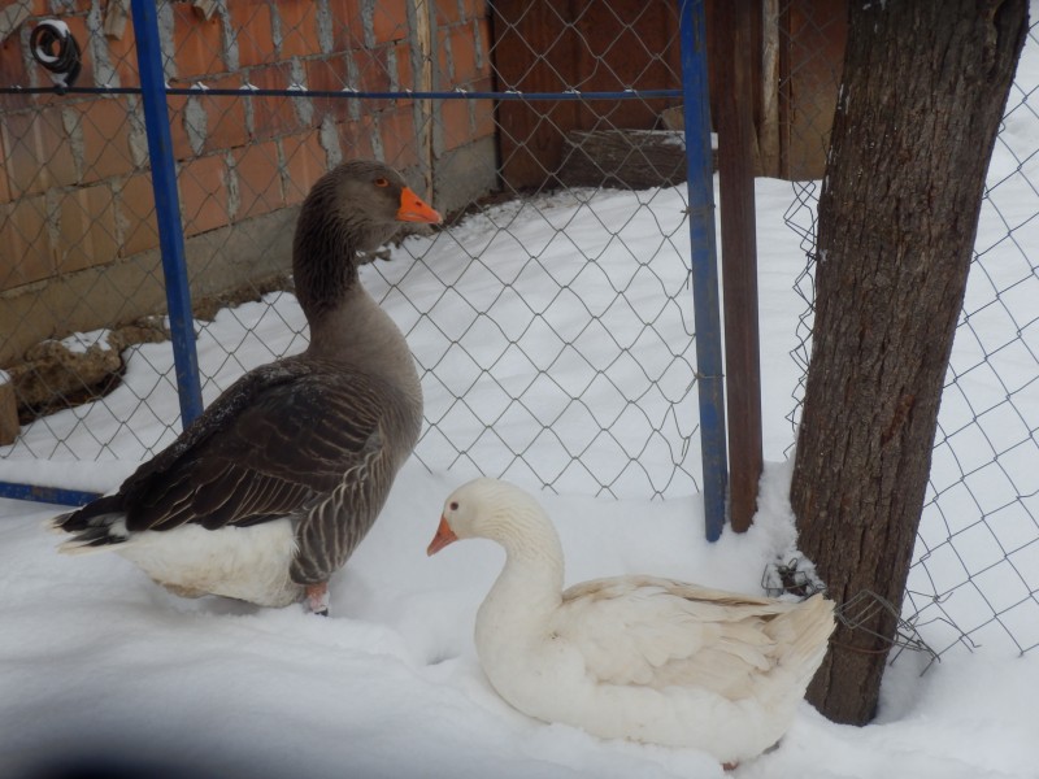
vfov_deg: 19.4
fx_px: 2281
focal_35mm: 76
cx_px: 520
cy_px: 390
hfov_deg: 25.7
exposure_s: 1/100
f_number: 4.9
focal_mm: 13.5
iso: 80
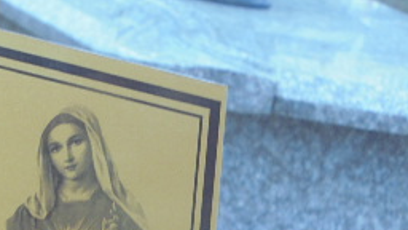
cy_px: 356
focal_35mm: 226
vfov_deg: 5.3
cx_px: -96
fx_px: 2445
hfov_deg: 9.4
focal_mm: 14.9
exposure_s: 1/30
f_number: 6.7
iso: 100
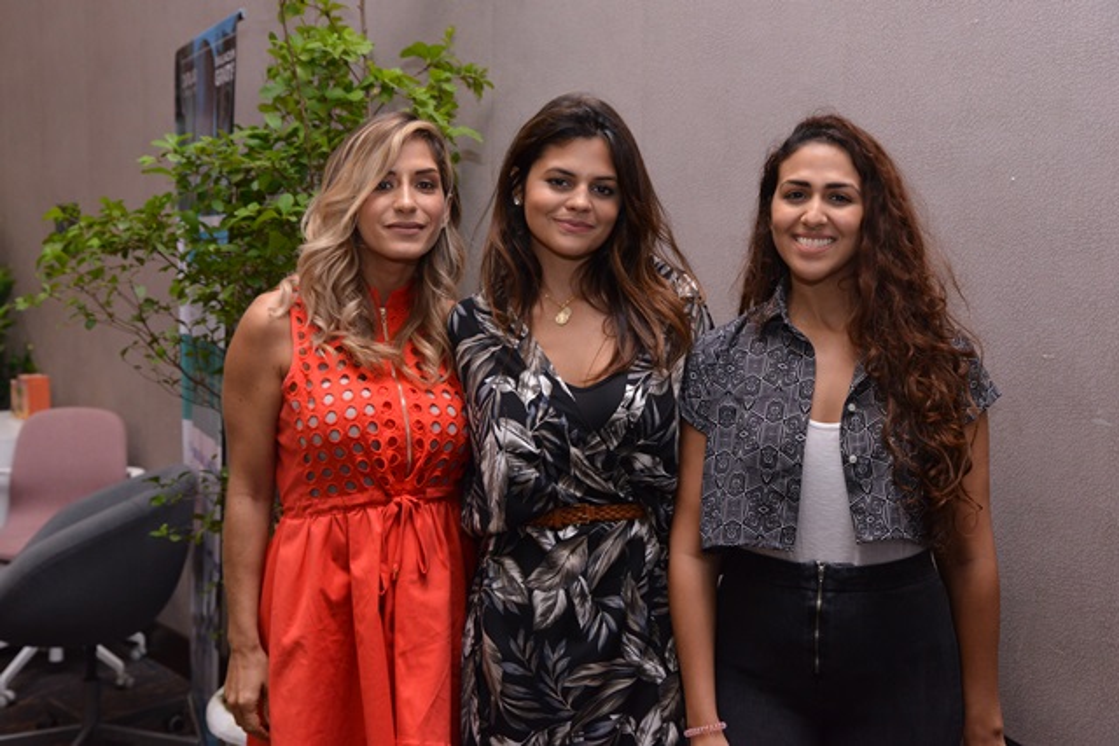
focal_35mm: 48
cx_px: 560
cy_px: 373
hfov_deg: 41.1
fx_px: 1492
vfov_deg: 28.1
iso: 3200
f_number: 5.6
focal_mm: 48
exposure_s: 1/100
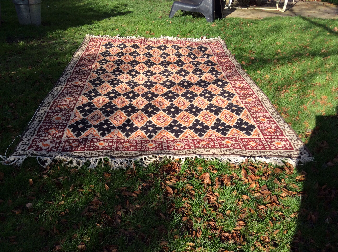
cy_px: 126
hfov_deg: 56.9
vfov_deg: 44.1
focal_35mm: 32
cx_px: 169
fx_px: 312
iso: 32
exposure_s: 1/752
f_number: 2.4
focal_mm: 3.3
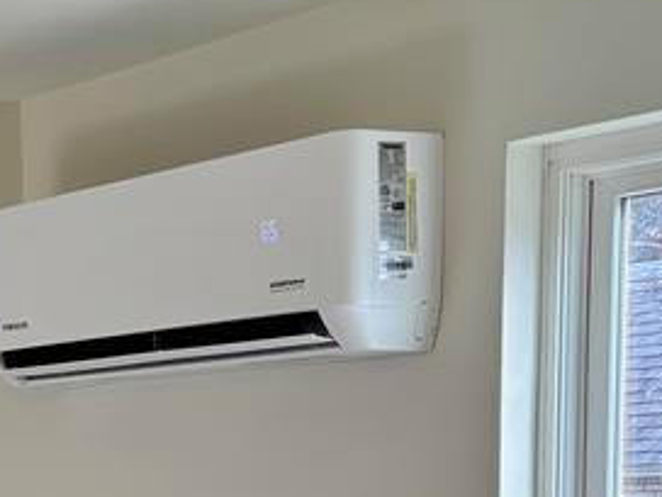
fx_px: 1874
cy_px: 685
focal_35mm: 98
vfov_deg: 14.3
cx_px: -333
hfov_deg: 17.9
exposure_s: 1/120
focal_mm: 5.96
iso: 50
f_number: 1.6
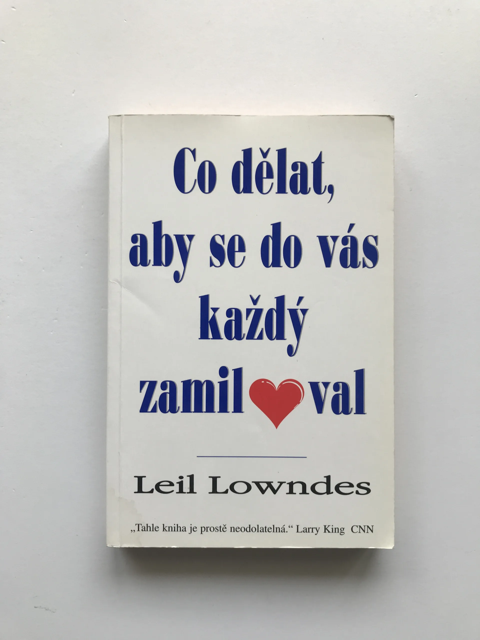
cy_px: 320
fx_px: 518
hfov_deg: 49.7
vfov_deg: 63.4
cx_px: 240
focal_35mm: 28
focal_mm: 3.99
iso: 25
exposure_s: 1/100
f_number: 1.8
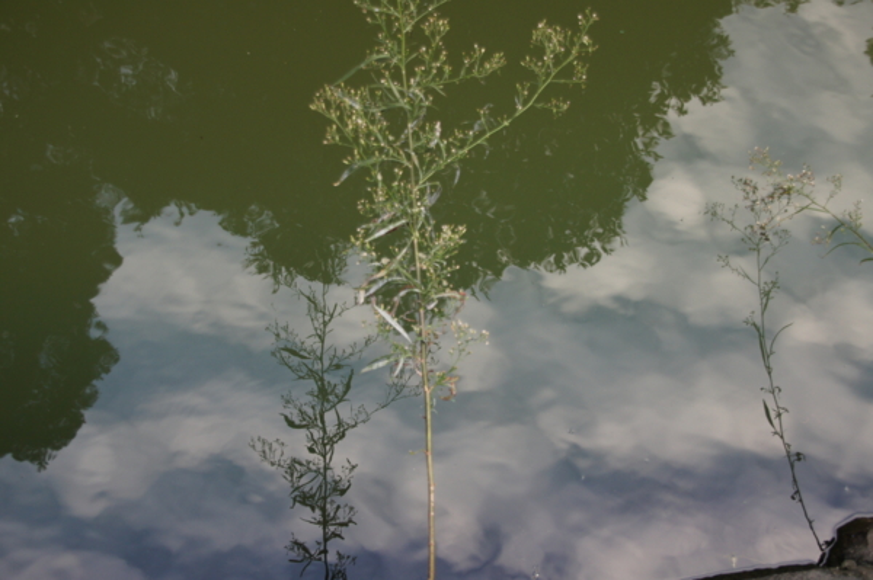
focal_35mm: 52
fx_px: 1272
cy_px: 290
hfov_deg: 37.9
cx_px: 436
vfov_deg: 25.7
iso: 400
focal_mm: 35
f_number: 4.5
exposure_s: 1/60
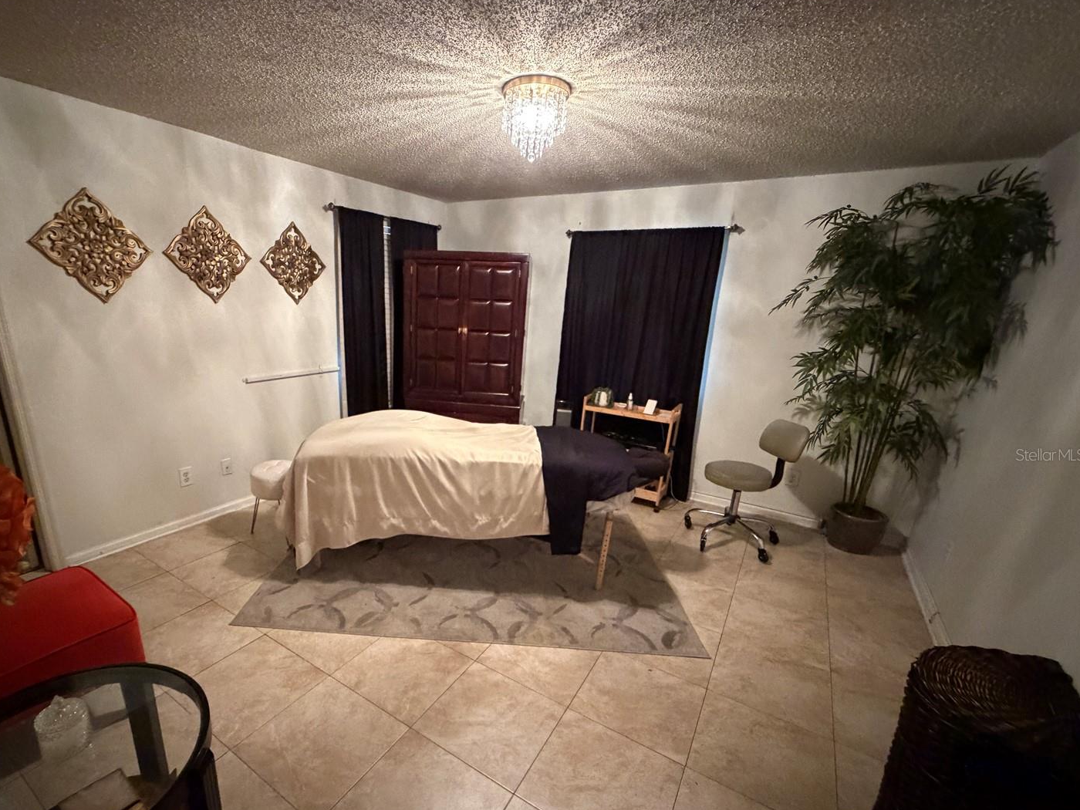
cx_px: 471
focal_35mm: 16
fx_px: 499
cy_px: 454
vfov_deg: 77.8
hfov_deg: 94.0
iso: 1250
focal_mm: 2.22
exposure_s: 1/40
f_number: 2.2
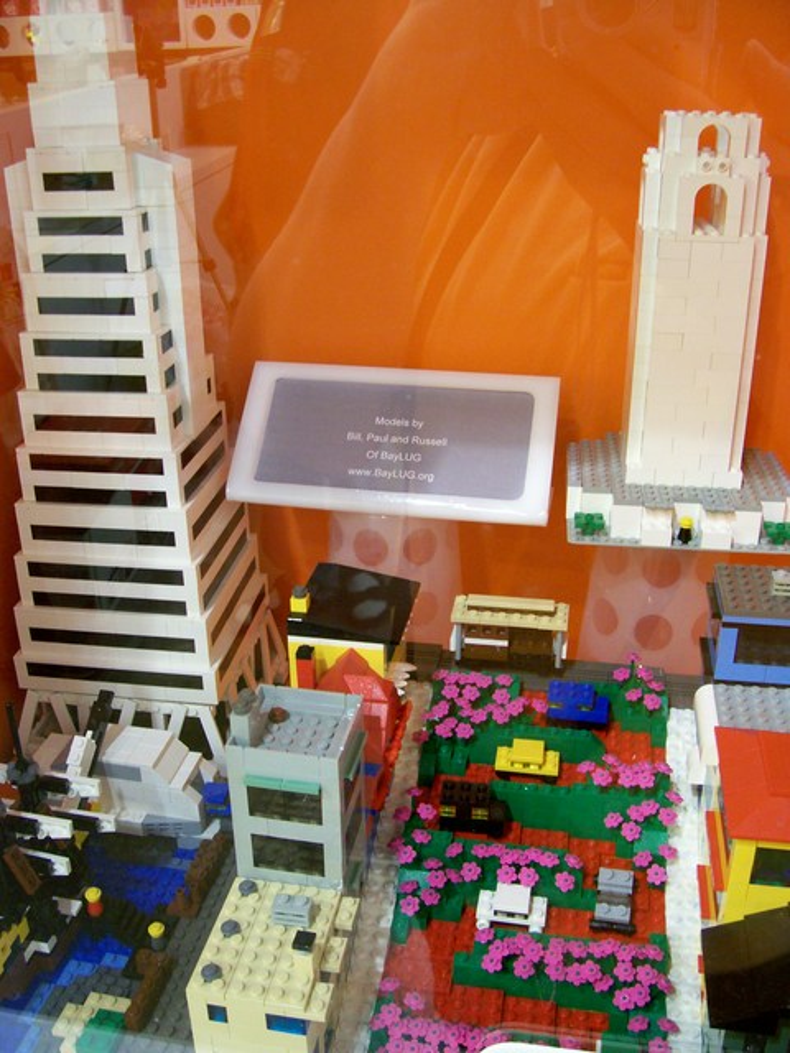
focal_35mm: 34
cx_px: 395
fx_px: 1035
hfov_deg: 41.8
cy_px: 526
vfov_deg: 54.0
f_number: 2.7
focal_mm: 5.6
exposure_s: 1/25
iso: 160
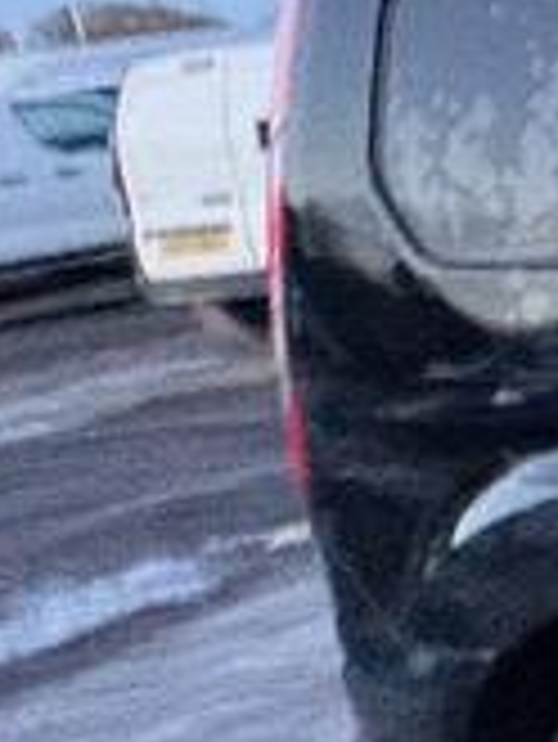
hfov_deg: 9.5
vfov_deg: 25.0
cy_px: 103
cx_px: 1966
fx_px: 1631
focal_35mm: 76
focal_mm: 2.22
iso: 640
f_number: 2.2
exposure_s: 1/60
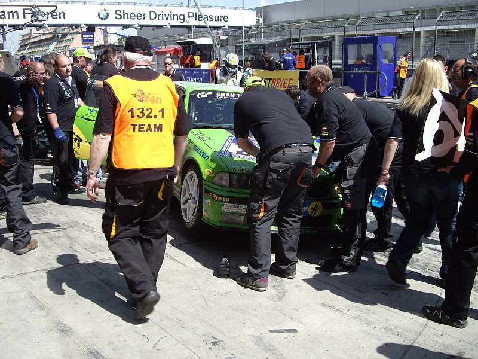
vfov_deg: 37.7
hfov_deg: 49.0
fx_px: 525
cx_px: 239
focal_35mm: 38
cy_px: 180
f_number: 5.6
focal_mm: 7.9
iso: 50
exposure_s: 1/160
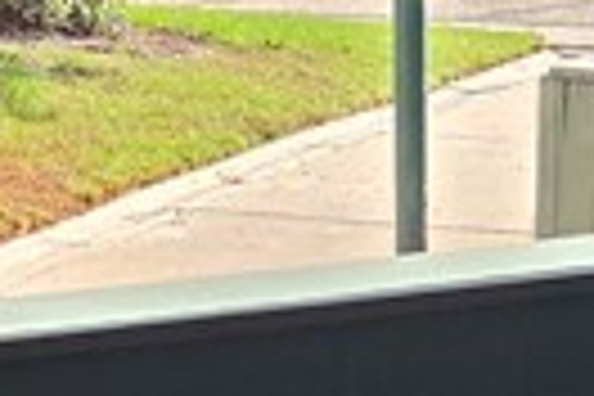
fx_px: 3052
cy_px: 500
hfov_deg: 10.9
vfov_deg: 7.4
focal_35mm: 185
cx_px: -117
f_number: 1.8
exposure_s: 1/1064
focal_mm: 5.4
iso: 80
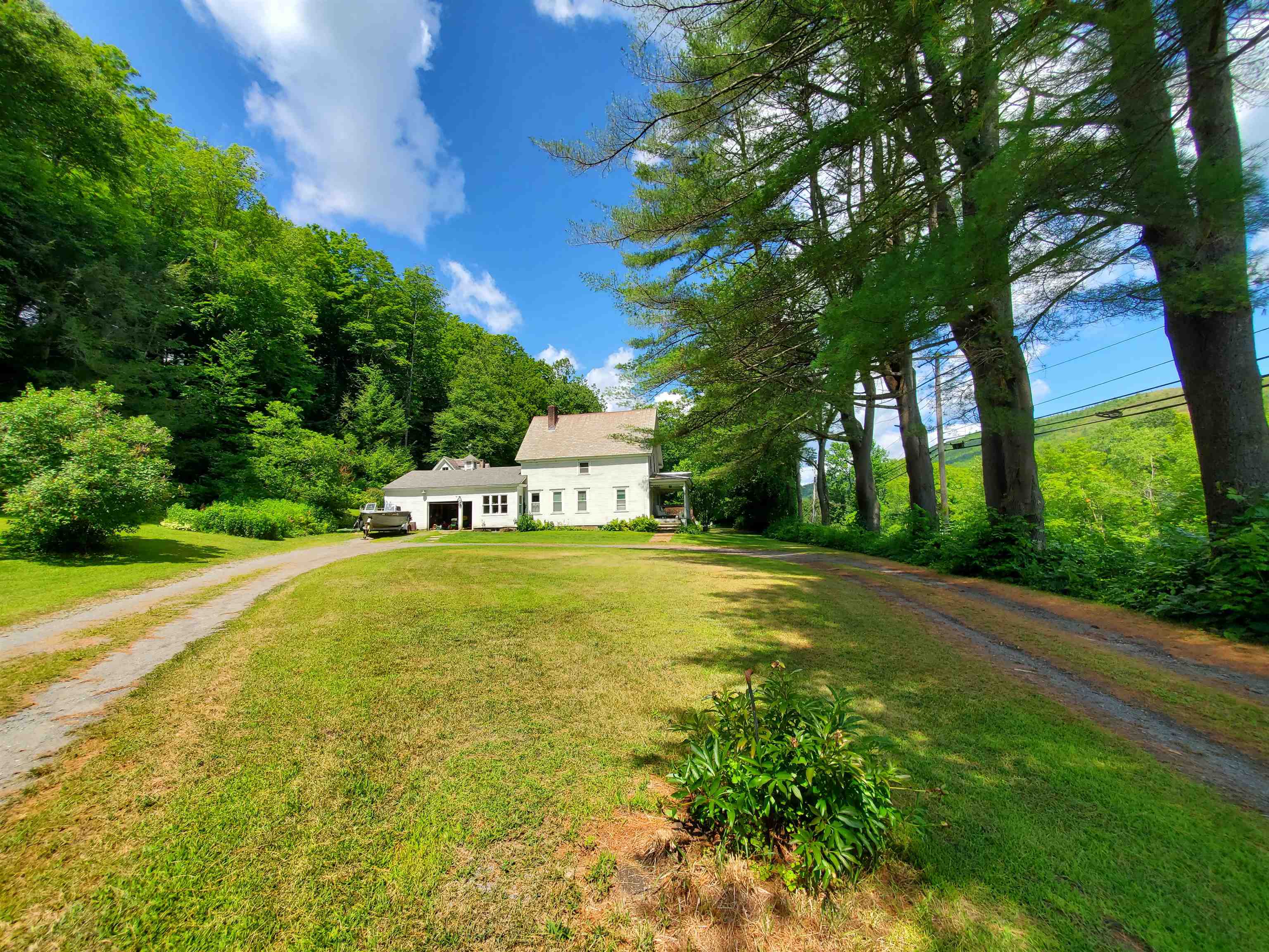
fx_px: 477
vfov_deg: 89.9
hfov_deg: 106.2
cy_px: 476
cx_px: 634
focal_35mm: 13
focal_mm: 1.8
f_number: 2.2
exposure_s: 1/792
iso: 50
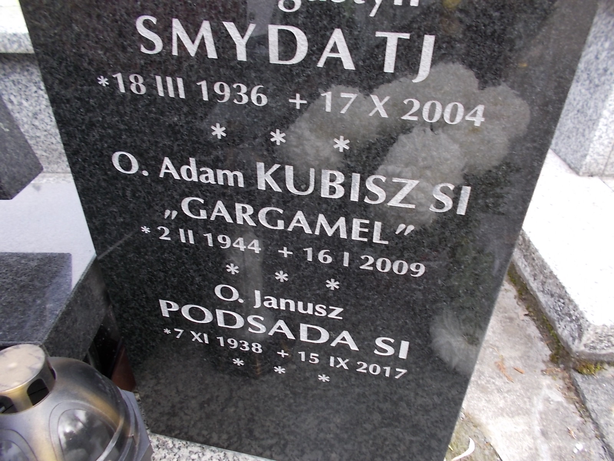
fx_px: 461
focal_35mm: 26
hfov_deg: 67.3
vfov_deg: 53.1
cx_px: 307
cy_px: 230
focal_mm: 4.6
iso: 80
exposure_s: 1/80
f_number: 3.2
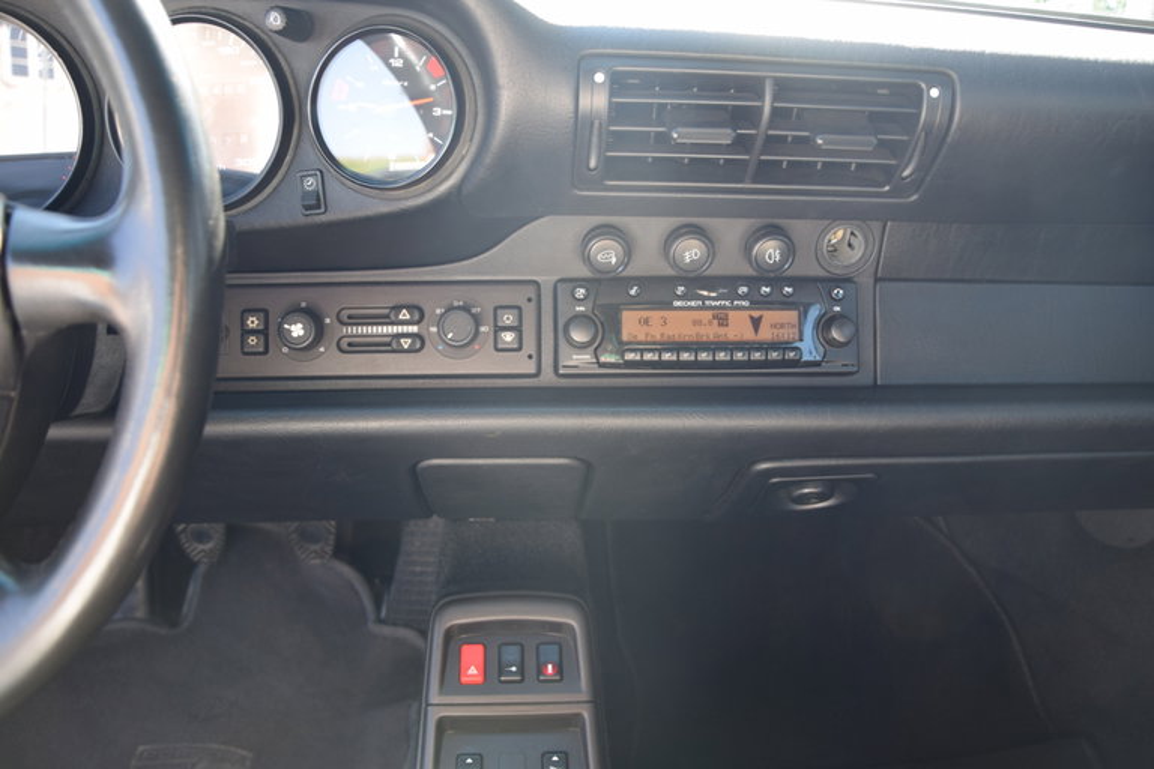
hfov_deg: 37.9
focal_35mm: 52
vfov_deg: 25.8
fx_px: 1683
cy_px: 384
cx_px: 577
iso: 400
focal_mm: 35
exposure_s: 1/100
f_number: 5
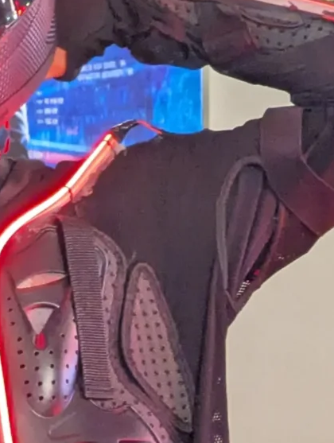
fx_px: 6244
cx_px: 29
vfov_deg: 4.0
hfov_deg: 3.1
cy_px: 709
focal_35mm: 487
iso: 585
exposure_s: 1/54.4
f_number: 3.5
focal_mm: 19
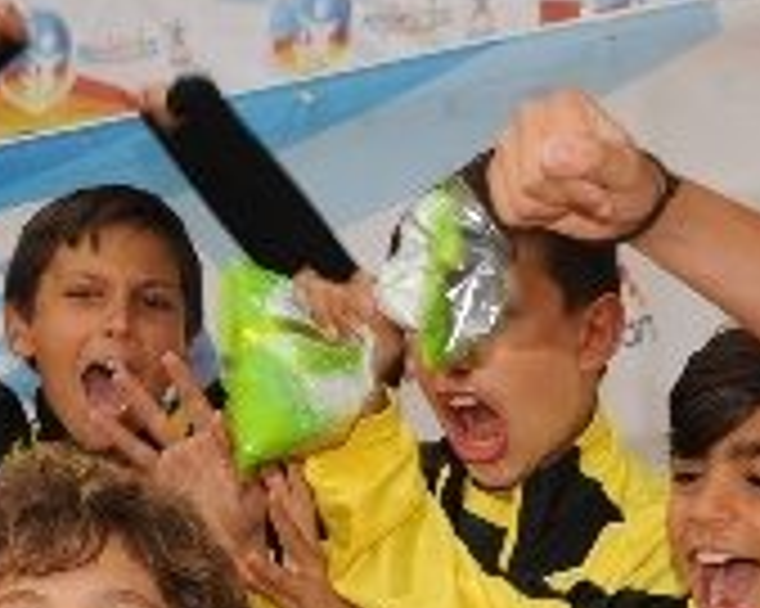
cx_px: 670
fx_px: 3192
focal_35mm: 142
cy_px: 676
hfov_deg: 13.5
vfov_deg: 10.7
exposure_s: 1/125
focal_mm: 24
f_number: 4
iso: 500
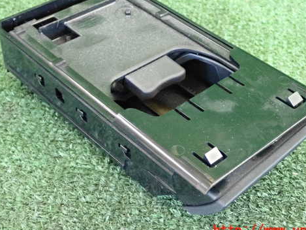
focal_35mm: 64
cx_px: 165
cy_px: 92
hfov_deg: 30.2
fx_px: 566
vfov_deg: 22.9
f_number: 3.2
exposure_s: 1/125
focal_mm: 9.01
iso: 3200
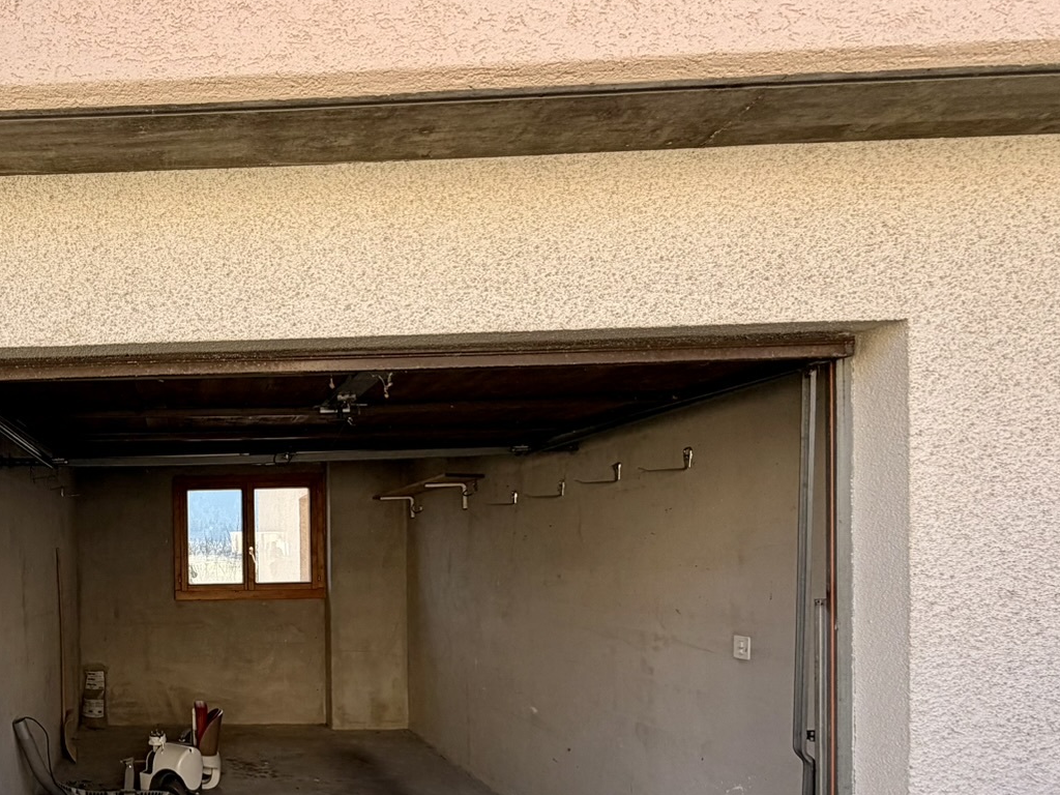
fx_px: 857
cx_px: 143
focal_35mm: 28
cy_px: 582
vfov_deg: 48.1
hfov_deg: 56.4
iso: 50
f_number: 2.2
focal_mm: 2.22
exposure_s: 1/502
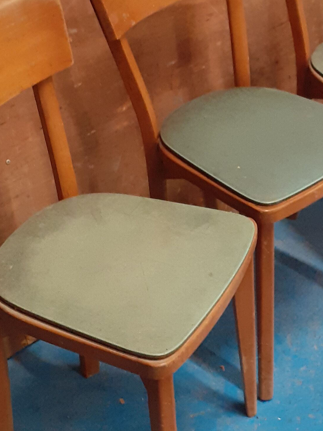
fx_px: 946
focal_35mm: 76
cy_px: 187
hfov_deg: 19.1
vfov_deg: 25.6
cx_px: 268
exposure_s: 1/25
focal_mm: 3.6
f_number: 1.9
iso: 250
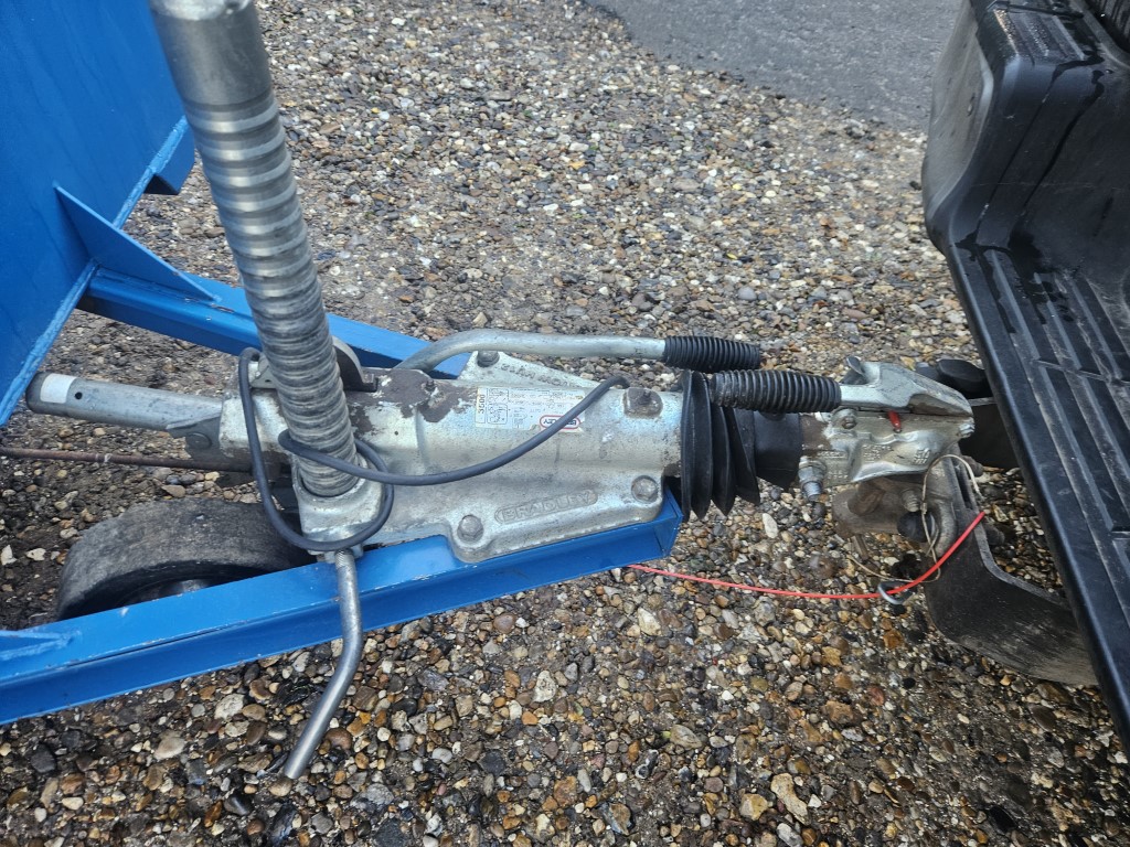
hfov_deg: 73.9
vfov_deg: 58.9
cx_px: 565
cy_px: 424
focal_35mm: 23
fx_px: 751
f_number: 1.8
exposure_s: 1/129
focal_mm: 5.4
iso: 160
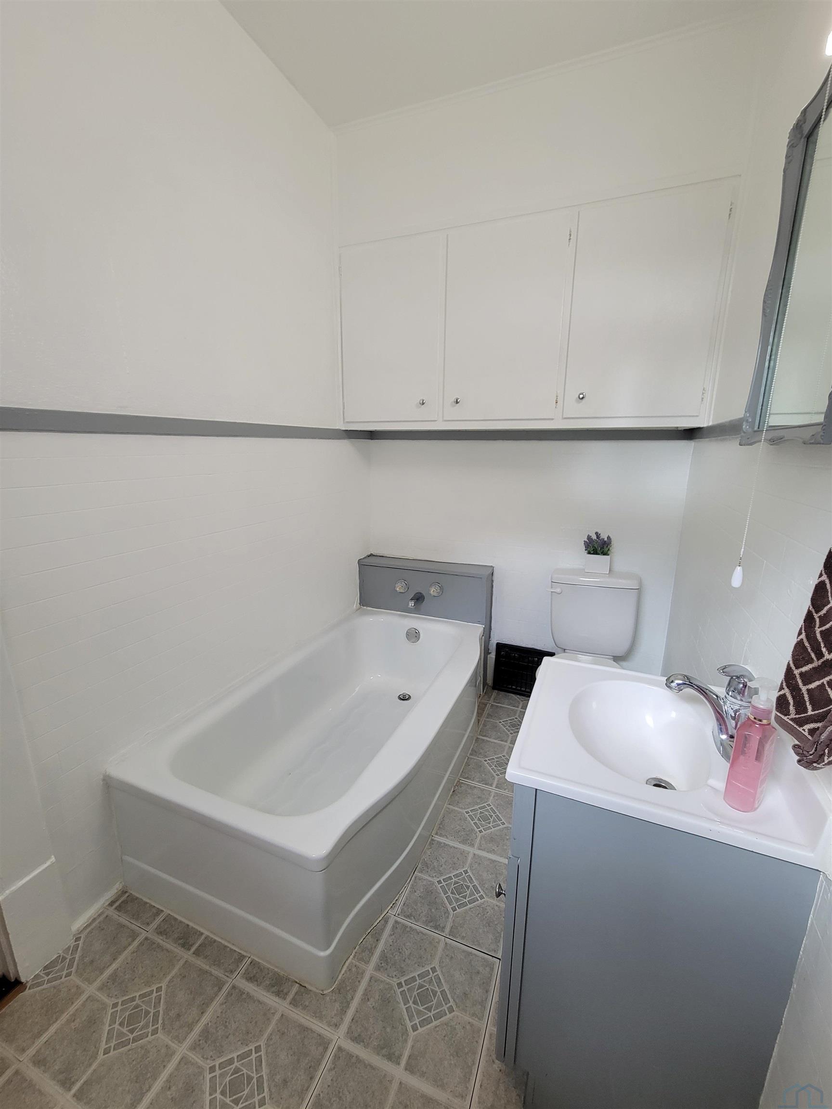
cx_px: 416
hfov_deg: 89.9
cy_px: 554
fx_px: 417
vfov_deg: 106.2
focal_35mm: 13
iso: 125
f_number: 2.2
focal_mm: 2.2
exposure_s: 1/60
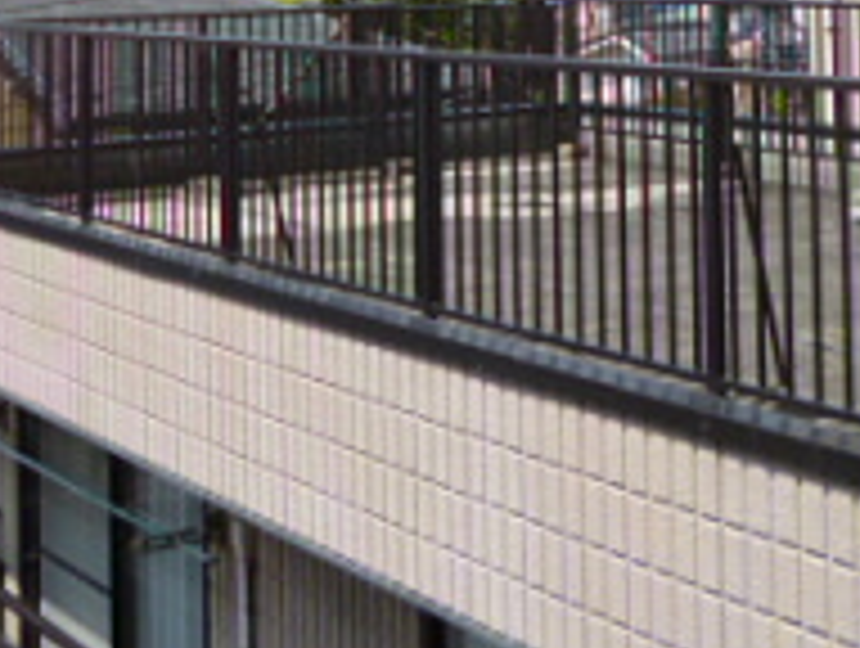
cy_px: -191
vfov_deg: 19.2
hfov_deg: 27.3
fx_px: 1767
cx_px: 522
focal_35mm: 71
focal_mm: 4.3
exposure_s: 1/1300
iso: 100
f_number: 2.5
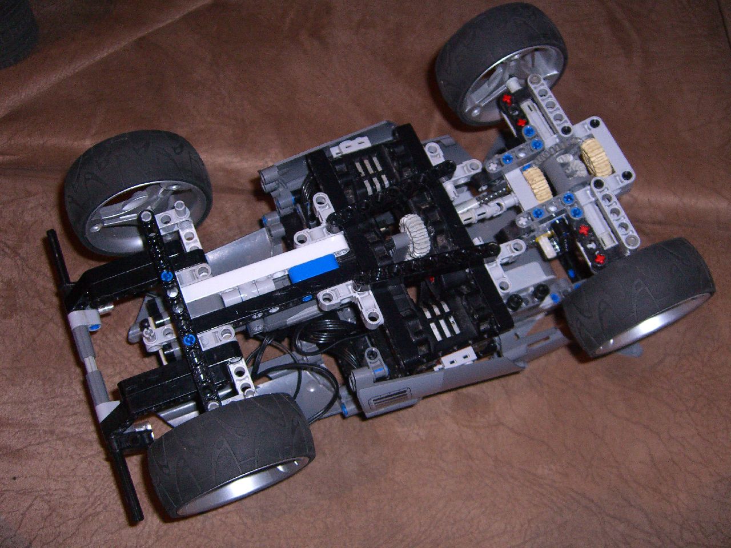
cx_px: 366
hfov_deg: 49.0
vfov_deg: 37.7
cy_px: 274
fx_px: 802
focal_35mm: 38
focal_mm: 7.9
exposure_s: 1/60
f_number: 2.8
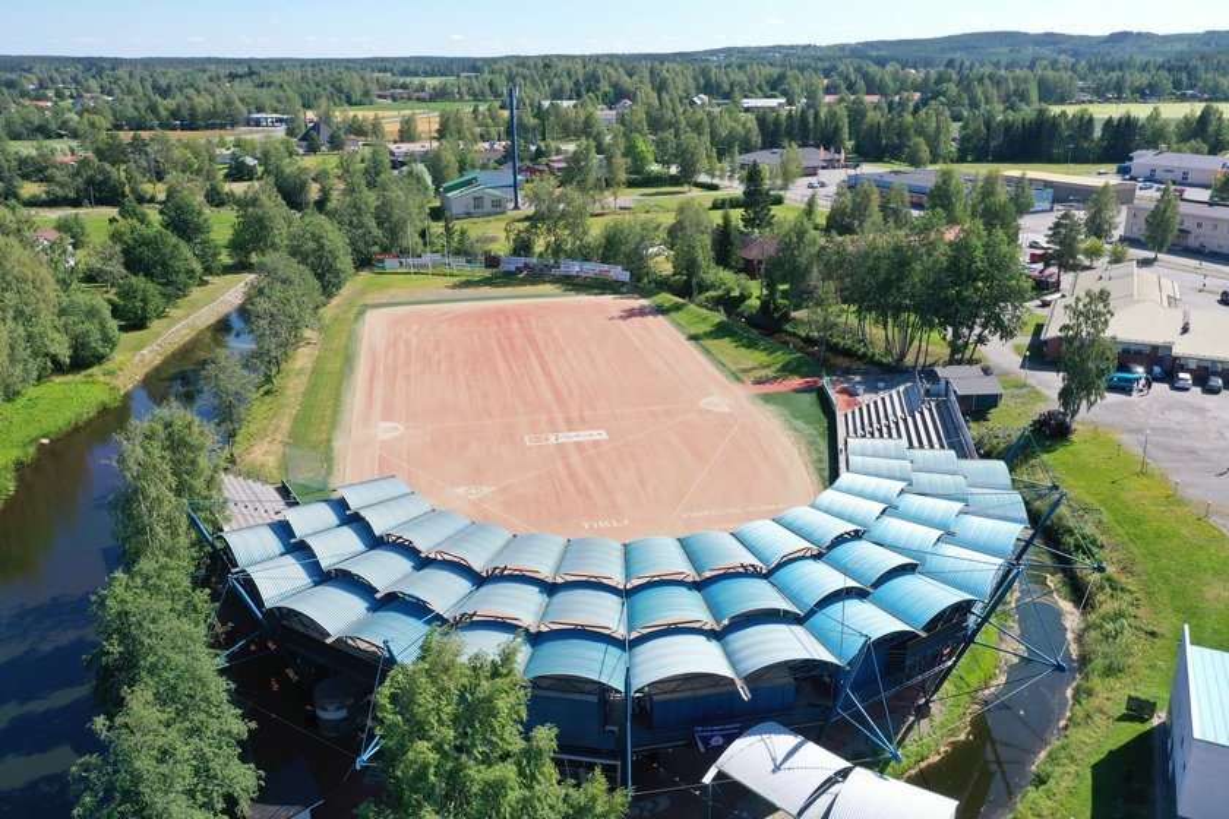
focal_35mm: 28
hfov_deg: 65.5
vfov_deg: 46.4
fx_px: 956
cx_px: 614
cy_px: 410
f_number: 5.6
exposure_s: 1/320
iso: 100
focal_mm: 10.26
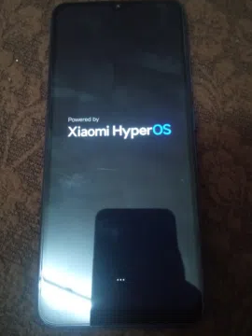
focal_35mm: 30
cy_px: 153
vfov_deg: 59.9
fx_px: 291
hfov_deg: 46.8
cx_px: 125
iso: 3997
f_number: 2.2
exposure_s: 1/14.3
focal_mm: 3.79
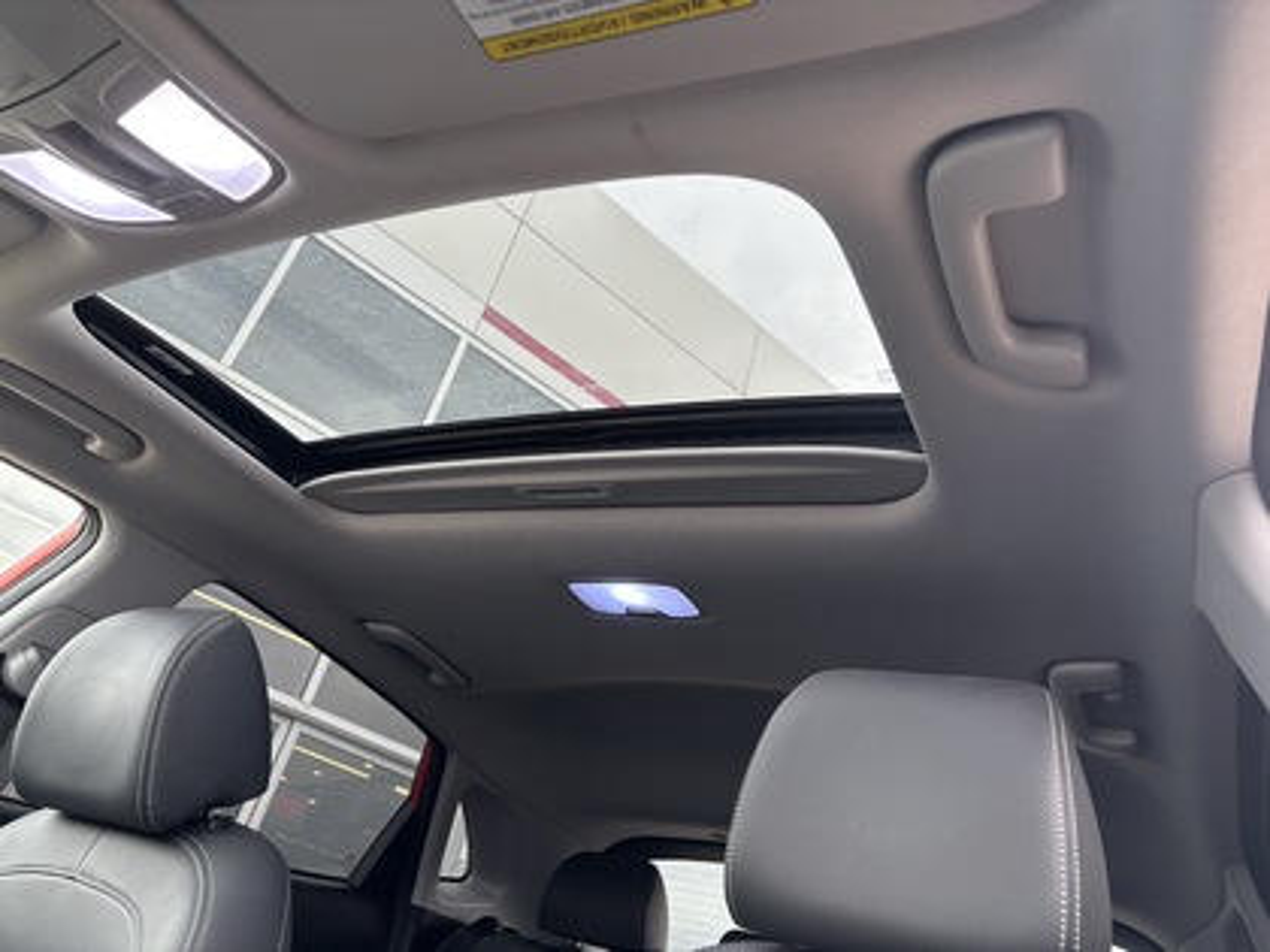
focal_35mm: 26
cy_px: 476
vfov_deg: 53.1
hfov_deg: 67.3
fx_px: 954
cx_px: 635
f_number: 1.6
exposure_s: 1/121
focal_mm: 5.96
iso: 125
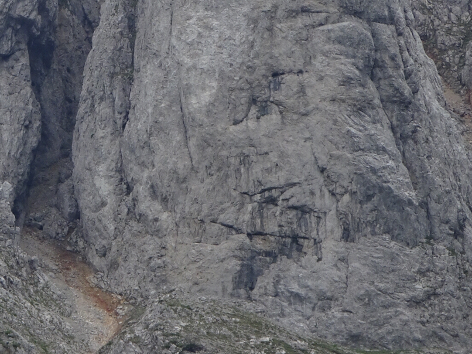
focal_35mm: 667
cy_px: -20
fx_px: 9092
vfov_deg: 2.2
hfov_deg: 3.0
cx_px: -53
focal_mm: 47.87
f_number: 6.3
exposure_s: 1/250
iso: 80
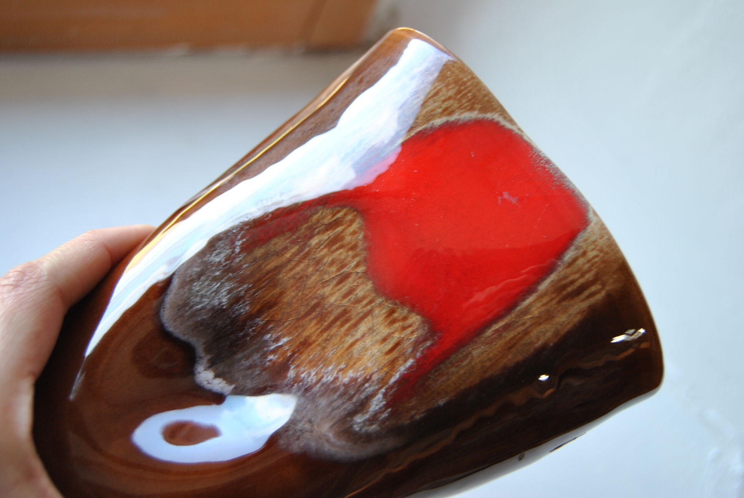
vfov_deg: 29.9
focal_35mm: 45
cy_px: 249
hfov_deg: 43.6
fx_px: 931
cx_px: 372
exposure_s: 1/30
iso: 250
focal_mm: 30
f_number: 4.2
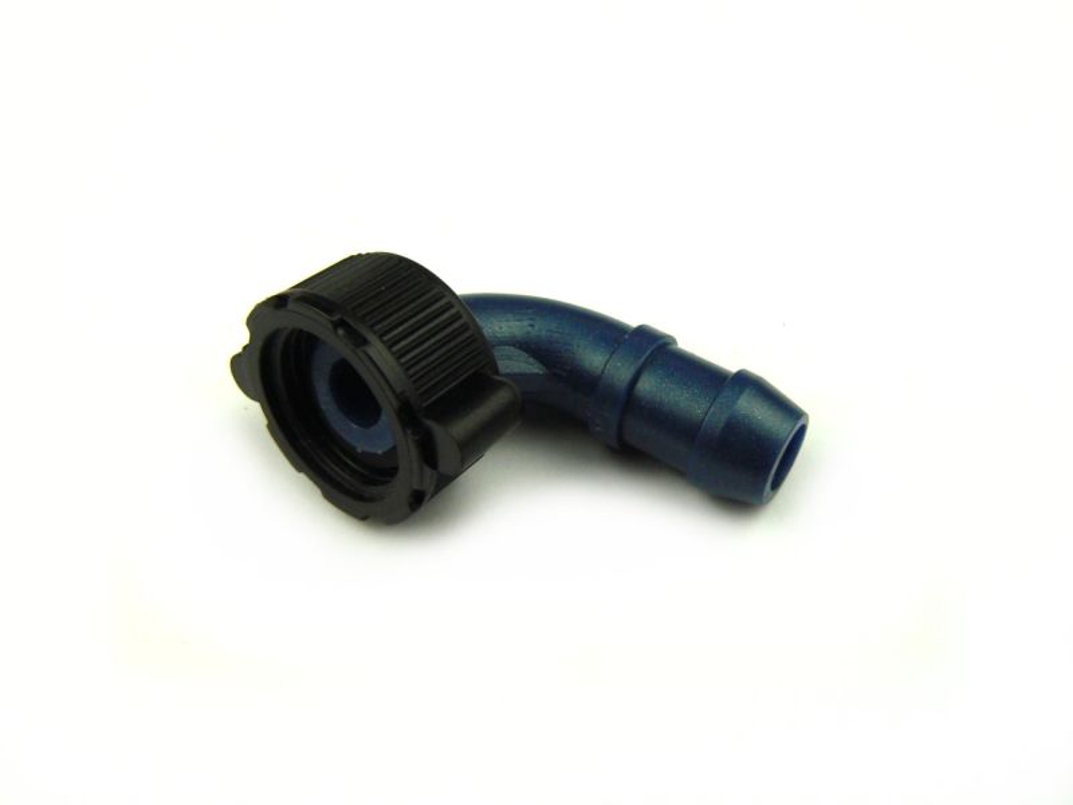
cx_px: 536
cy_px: 402
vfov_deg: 39.7
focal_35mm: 36
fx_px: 1116
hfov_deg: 51.4
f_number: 5.6
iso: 80
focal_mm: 6
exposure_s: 1/125
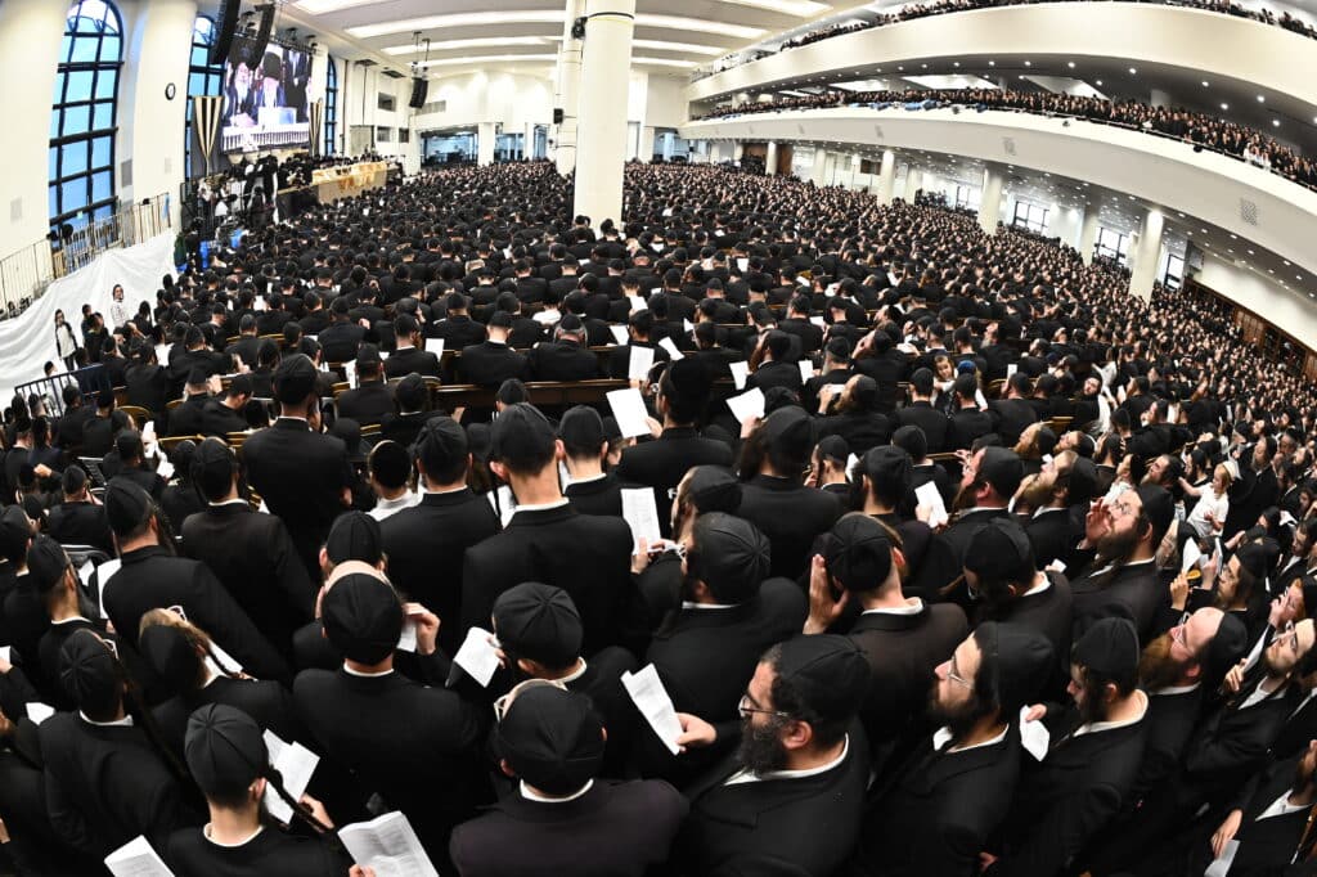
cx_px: 658
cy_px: 438
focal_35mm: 16
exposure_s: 1/160
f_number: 7.1
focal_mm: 16
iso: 2000
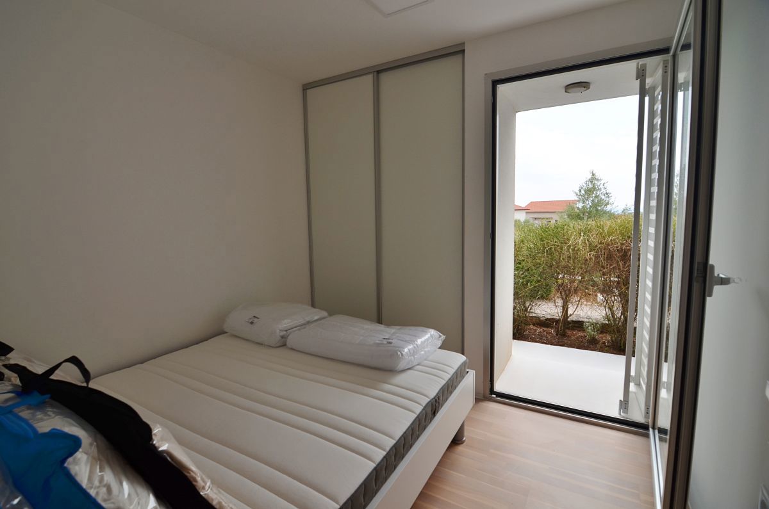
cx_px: 384
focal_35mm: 16
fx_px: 352
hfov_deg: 95.1
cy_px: 254
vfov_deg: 71.8
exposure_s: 1/200
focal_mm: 11
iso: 100
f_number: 7.1
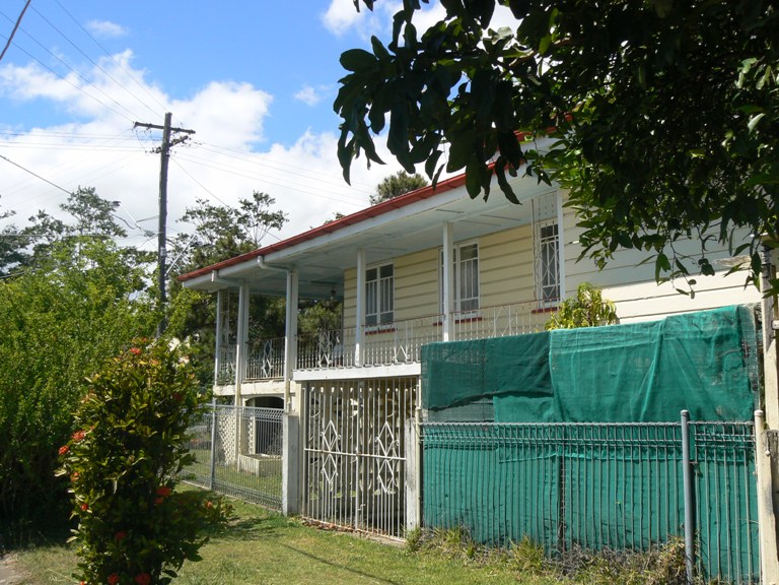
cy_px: 292
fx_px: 810
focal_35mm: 36
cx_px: 390
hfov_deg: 51.4
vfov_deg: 39.7
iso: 80
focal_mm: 6
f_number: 6.3
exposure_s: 1/500
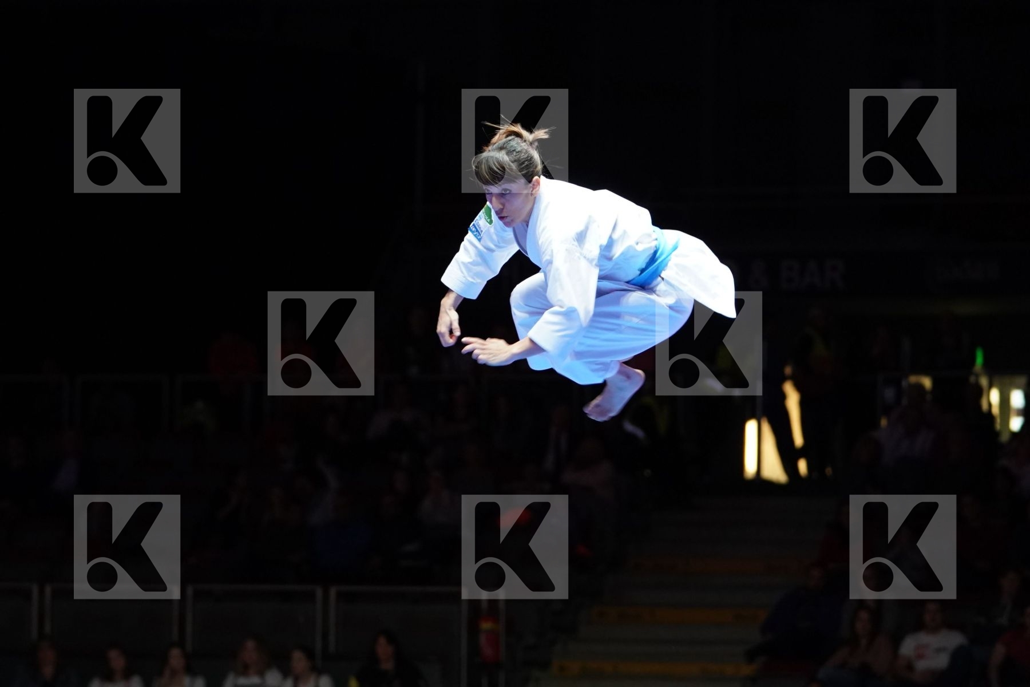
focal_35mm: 135
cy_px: 344
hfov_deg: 15.2
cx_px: 515
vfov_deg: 10.2
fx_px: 3862
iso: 2500
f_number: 2.8
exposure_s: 1/200
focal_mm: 90
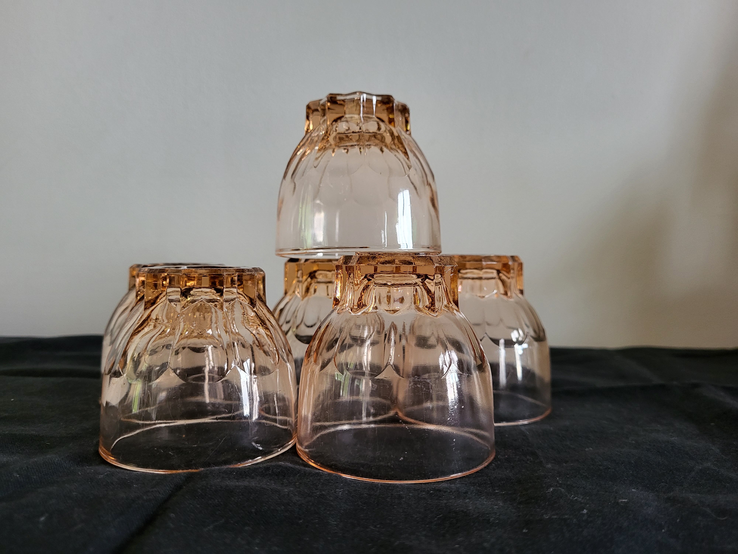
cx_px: 369
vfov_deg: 53.1
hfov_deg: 67.3
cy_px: 277
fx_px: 554
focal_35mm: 26
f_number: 1.8
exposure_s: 1/50
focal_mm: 5.4
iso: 400
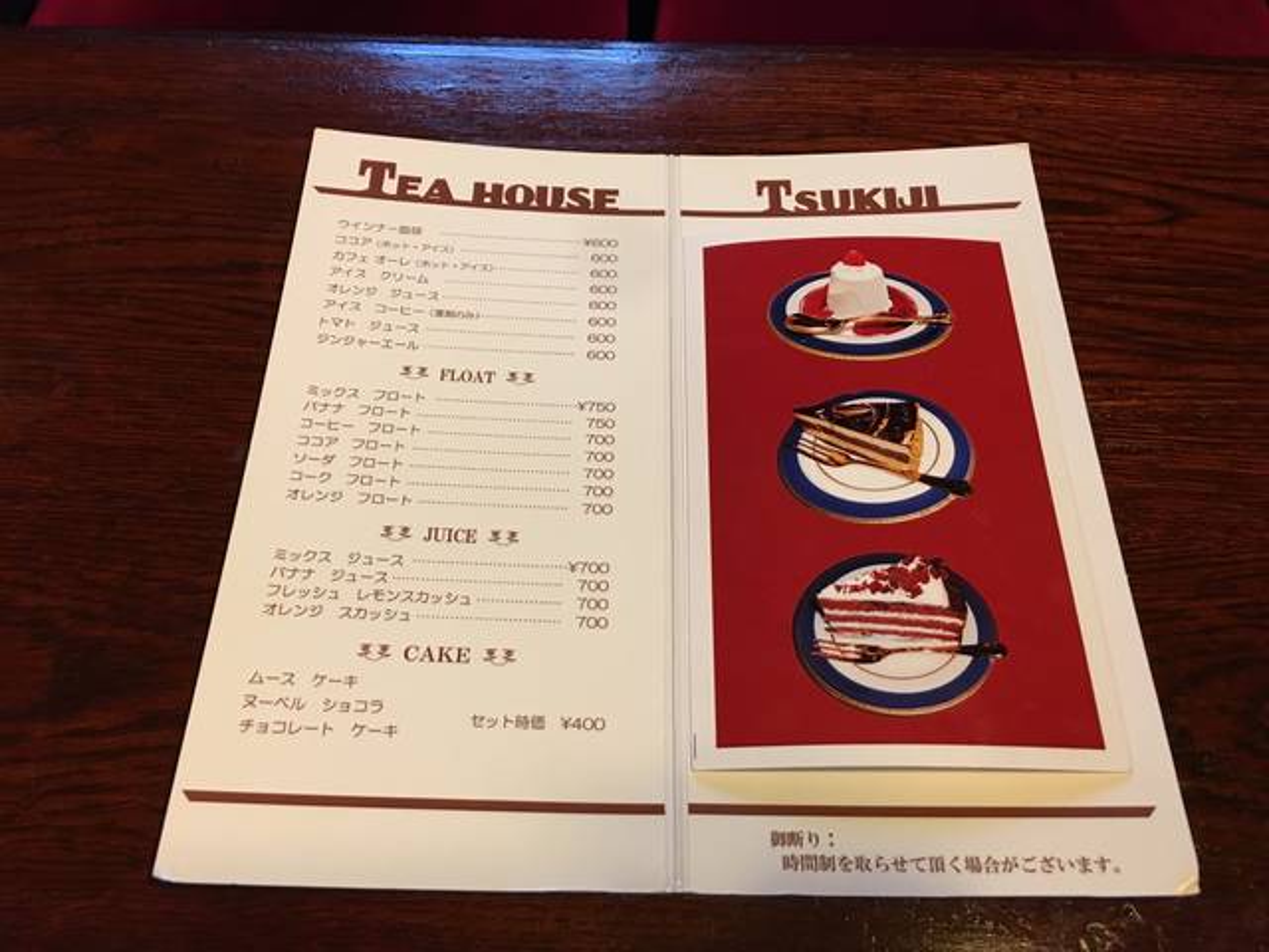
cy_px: 476
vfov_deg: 48.2
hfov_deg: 61.7
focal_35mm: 29
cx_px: 634
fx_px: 1063
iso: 200
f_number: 2.2
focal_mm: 4.15
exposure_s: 1/17
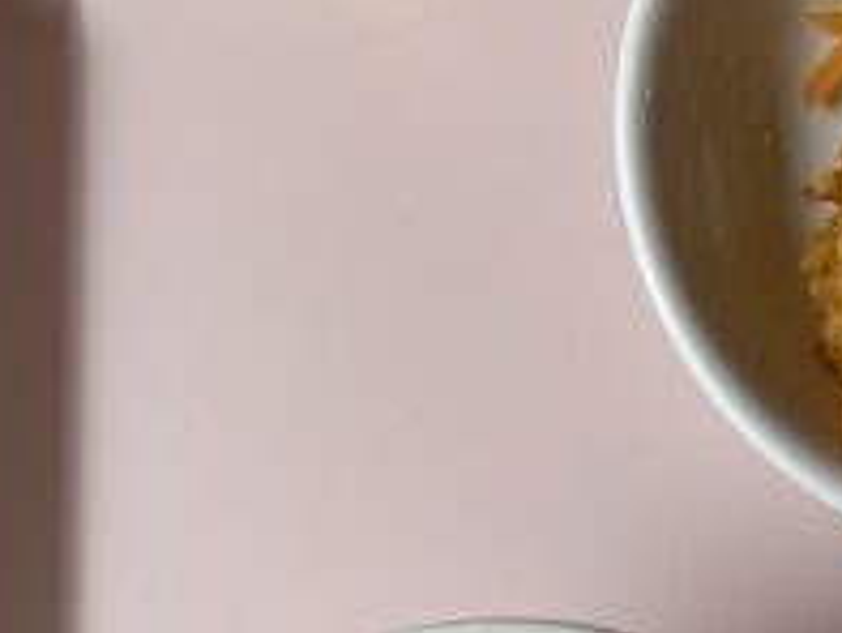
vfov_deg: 21.8
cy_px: 550
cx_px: 1013
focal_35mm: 66
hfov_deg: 26.2
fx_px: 1606
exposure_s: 1/121
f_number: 1.8
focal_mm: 4.25
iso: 25
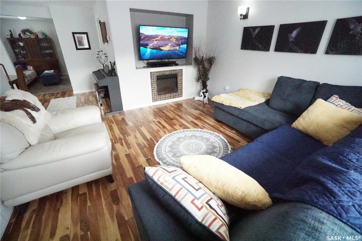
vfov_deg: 77.3
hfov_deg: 100.4
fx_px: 151
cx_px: 181
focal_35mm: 15
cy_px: 120
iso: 51200
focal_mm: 10
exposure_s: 1/2000
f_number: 5
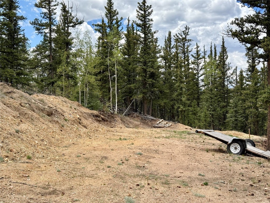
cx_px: 135
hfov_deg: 36.8
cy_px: 102
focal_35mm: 52
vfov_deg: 28.0
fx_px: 406
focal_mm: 5.96
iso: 50
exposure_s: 1/2212
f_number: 1.6
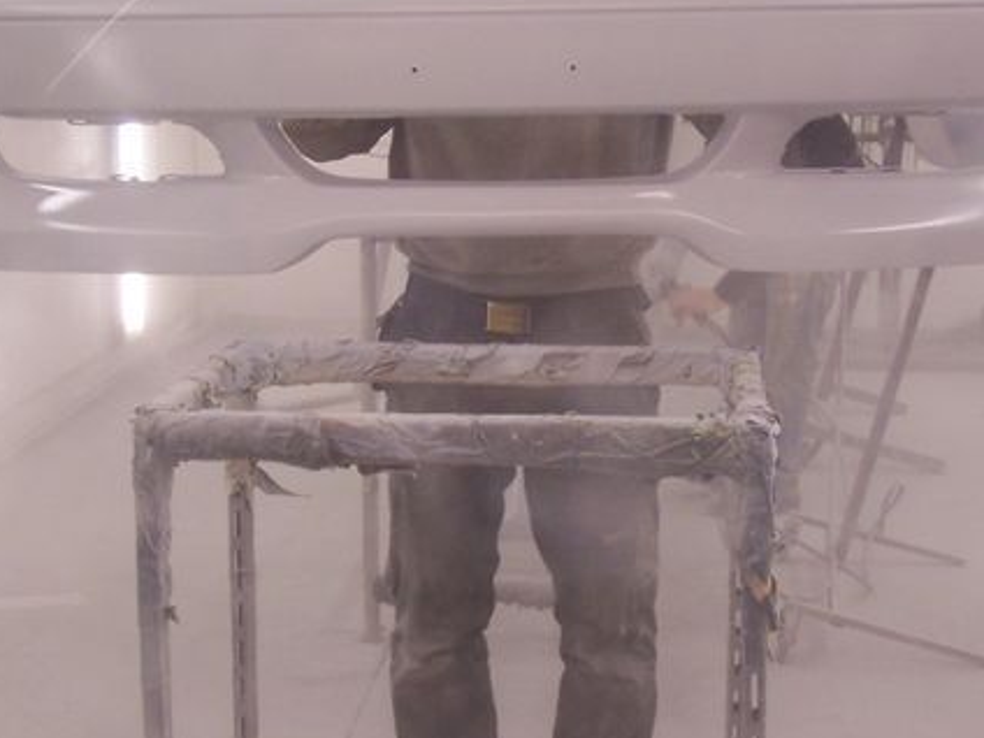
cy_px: 309
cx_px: 543
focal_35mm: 77
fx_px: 2189
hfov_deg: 25.3
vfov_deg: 19.1
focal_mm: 8.5
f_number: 3.2
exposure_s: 1/30
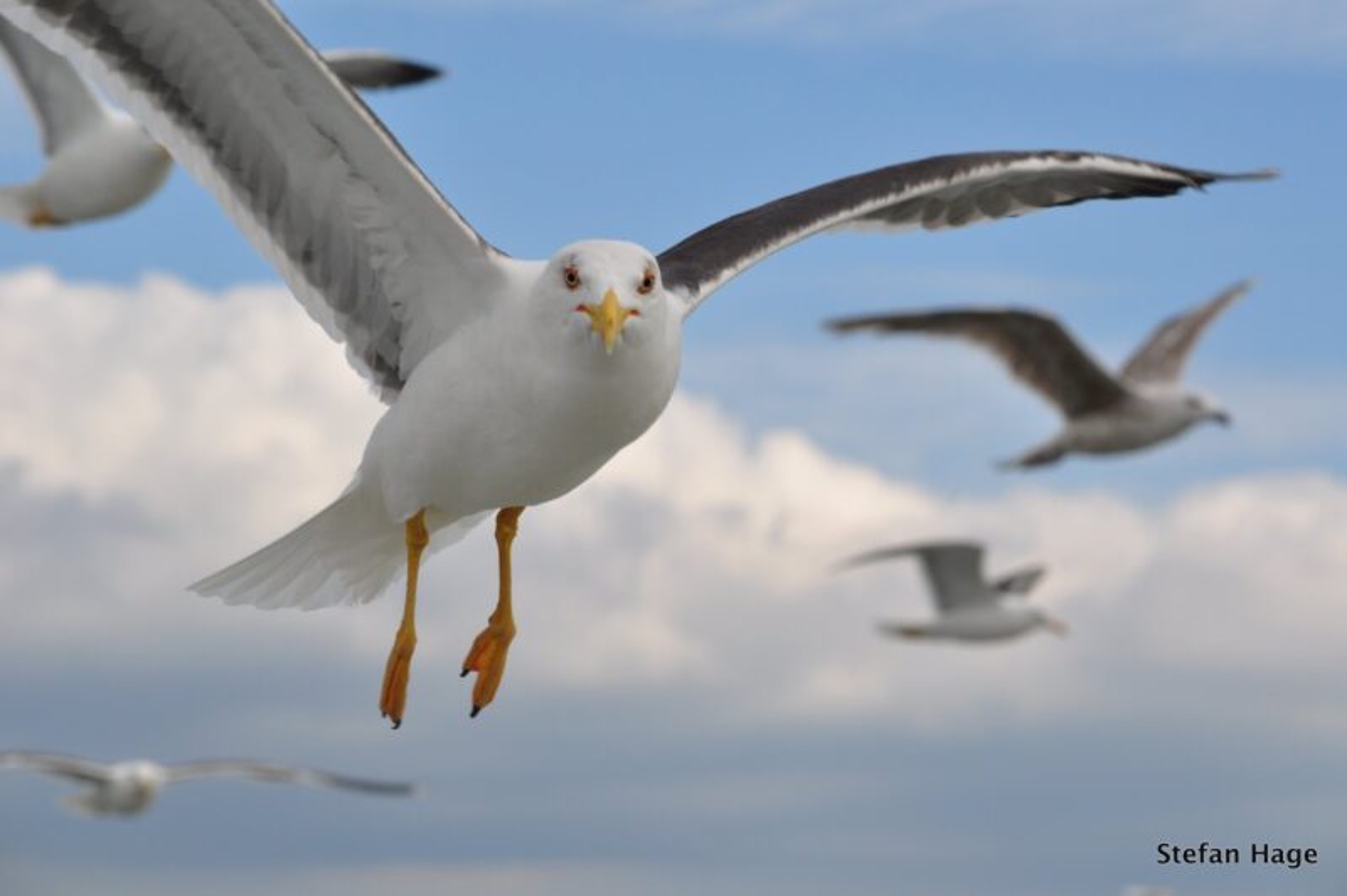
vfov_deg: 8.3
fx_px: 6169
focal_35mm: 165
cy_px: 448
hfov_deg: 12.5
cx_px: 674
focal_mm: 110
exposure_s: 1/400
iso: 200
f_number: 11
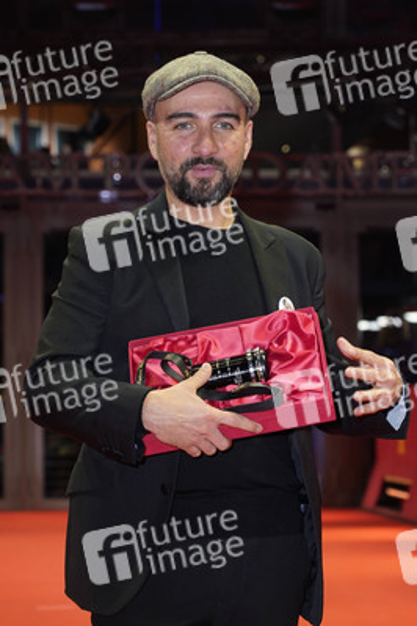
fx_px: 1392
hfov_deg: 17.0
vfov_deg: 25.4
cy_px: 313
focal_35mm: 80
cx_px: 208
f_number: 5.6
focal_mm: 80
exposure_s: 1/160
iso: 1250
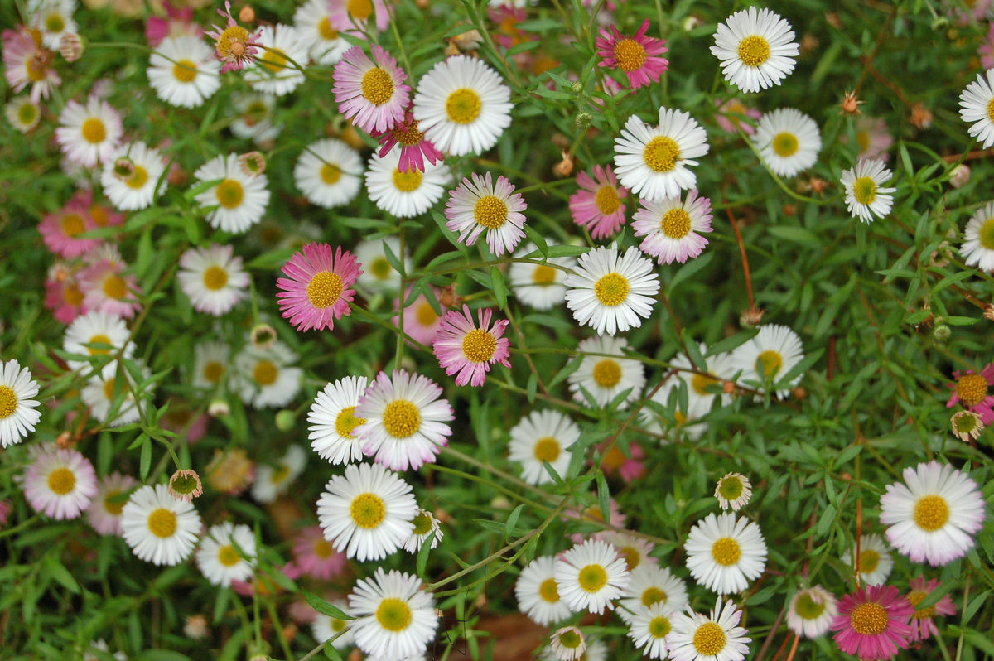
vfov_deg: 16.5
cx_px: 497
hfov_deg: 24.6
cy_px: 330
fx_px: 2276
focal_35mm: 82
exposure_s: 1/80
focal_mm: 55
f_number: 5.6
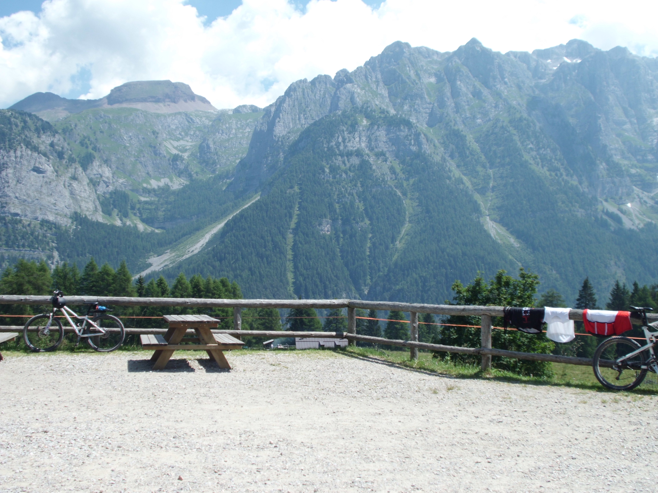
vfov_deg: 37.7
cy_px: 246
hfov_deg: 49.0
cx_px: 329
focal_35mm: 38
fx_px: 722
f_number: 9.8
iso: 64
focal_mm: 6.9
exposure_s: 1/60
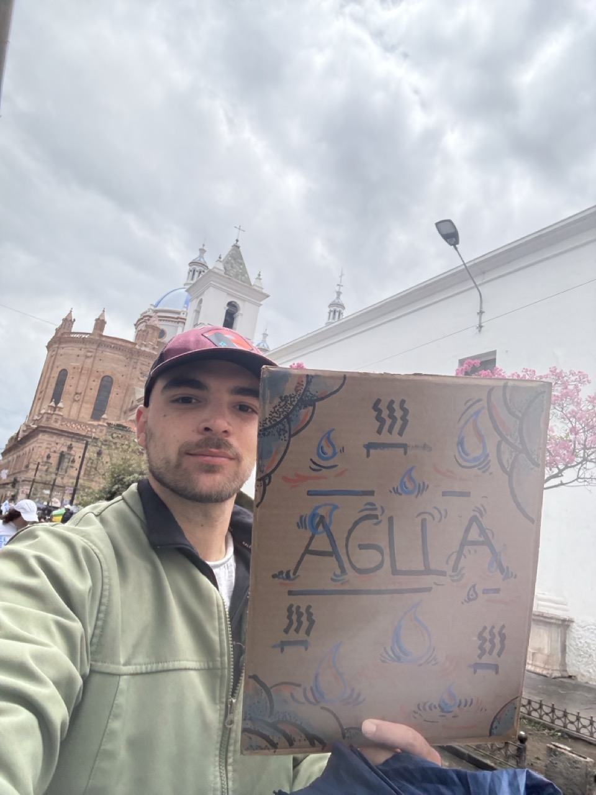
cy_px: 398
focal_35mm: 23
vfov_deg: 73.9
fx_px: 528
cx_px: 298
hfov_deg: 58.9
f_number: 1.9
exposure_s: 1/1148
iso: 40
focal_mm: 2.69
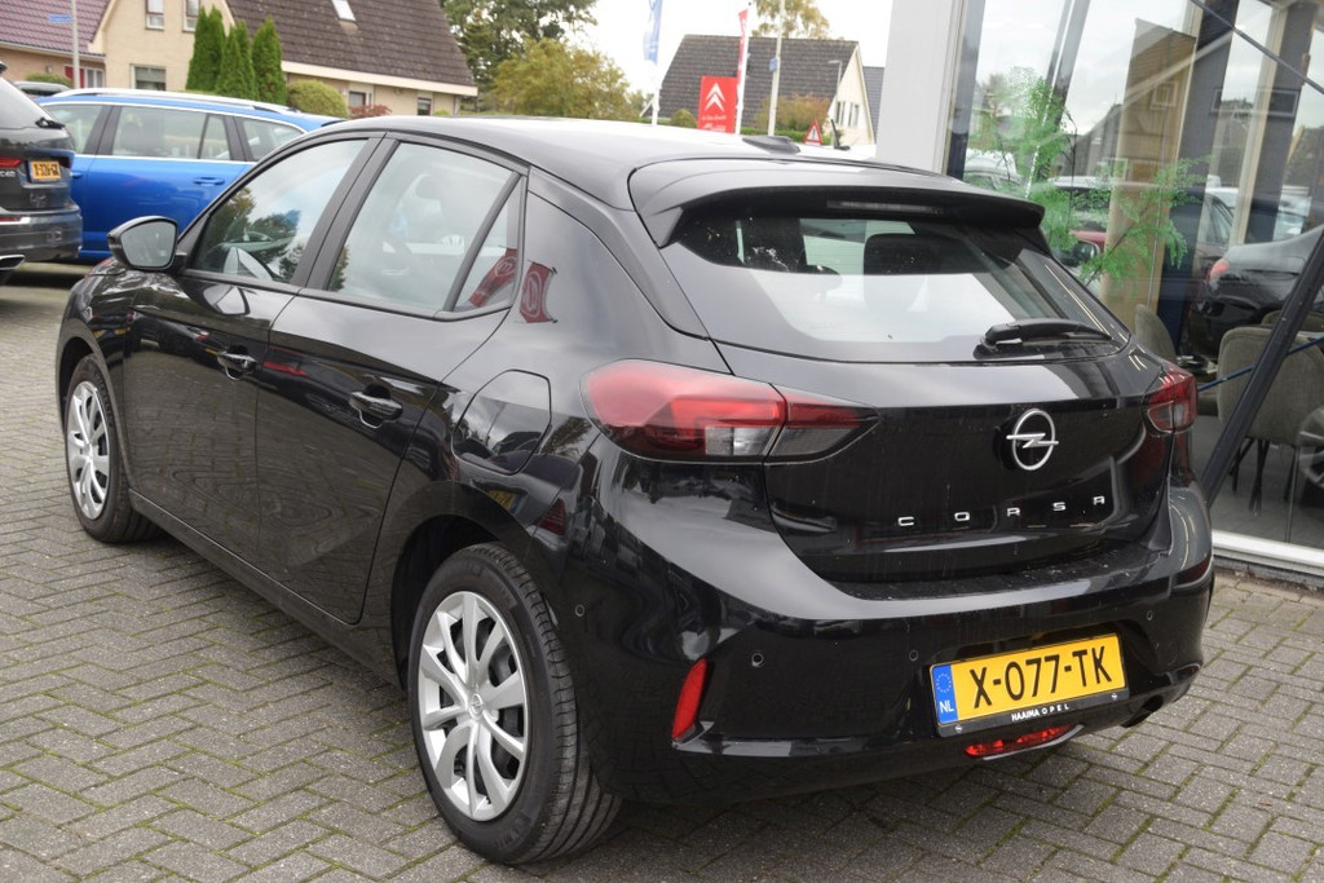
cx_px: 662
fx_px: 1655
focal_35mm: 45
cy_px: 442
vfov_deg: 29.9
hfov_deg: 43.6
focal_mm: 30
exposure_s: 1/125
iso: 400
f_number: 5.6
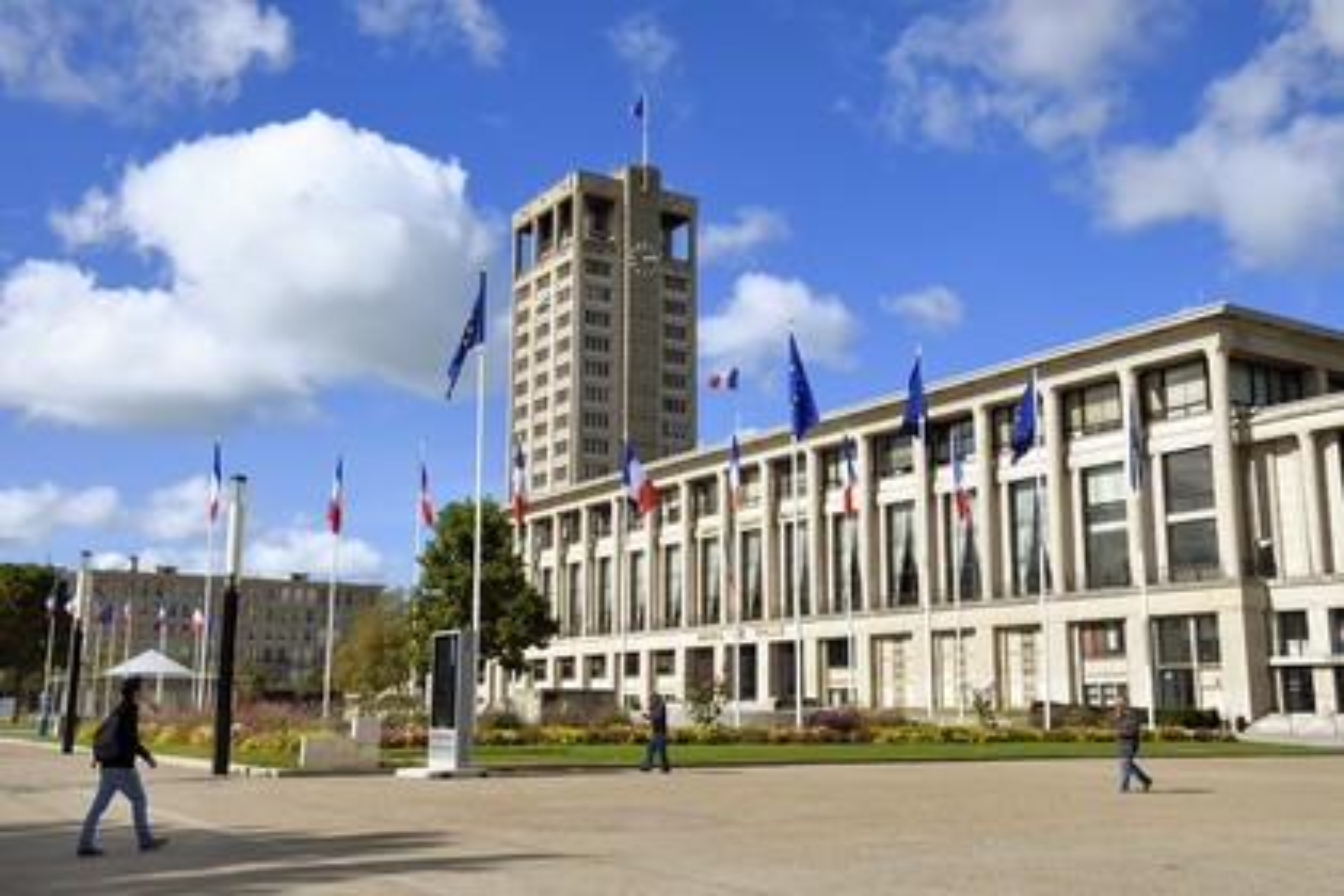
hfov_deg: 50.7
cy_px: 448
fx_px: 1419
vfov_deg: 35.1
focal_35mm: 38
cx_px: 672
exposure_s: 1/250
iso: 200
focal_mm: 38
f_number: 16
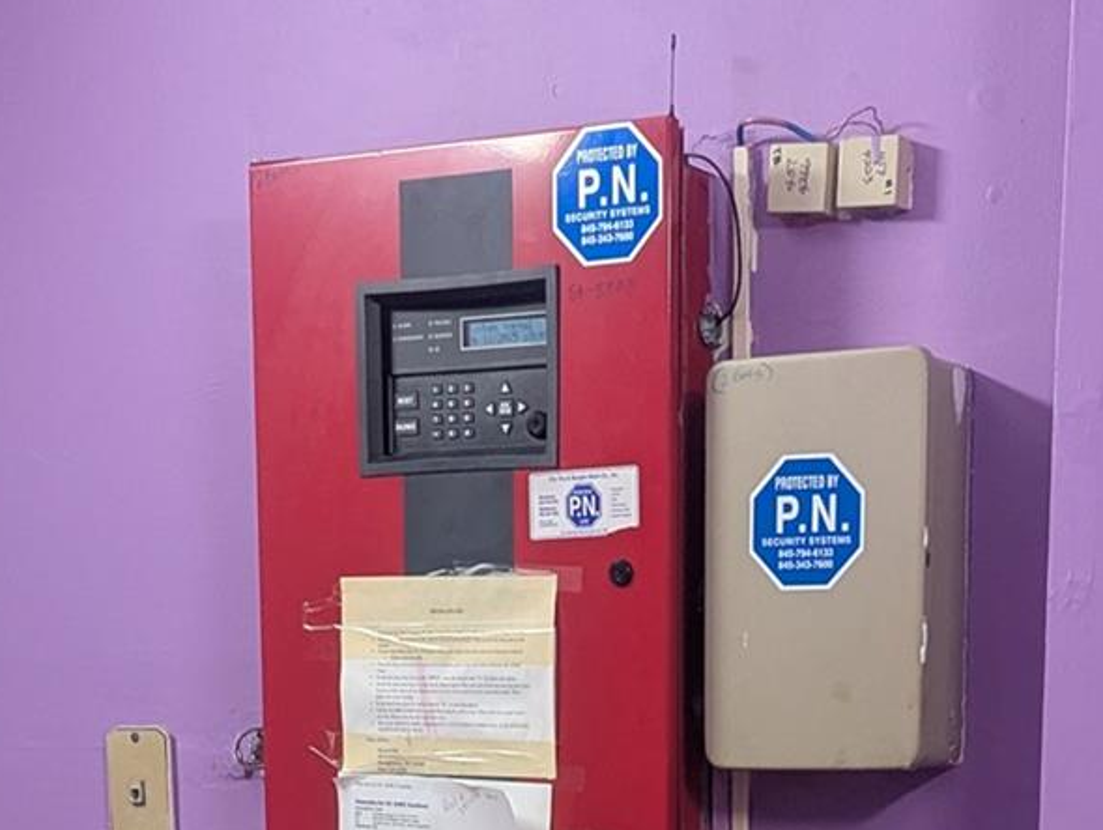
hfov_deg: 23.4
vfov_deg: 16.2
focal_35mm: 83
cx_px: 714
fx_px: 2648
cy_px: 1256
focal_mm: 6.81
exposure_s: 1/120
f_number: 1.85
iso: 441
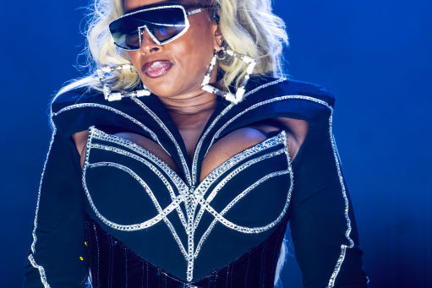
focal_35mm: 401
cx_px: 142
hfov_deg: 5.1
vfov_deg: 3.4
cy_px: 99
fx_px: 4813
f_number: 4
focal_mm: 200
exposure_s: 1/250
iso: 1250
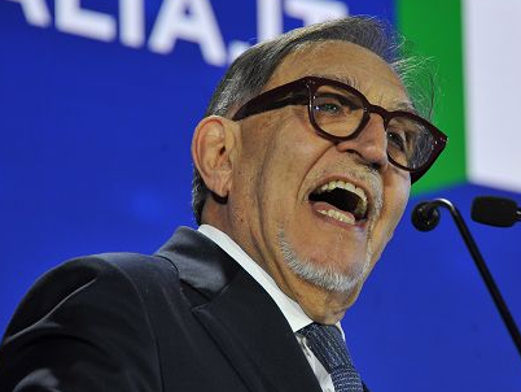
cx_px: 325
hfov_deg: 7.7
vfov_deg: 5.8
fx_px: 3870
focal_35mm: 257
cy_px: 182
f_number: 5.6
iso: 1600
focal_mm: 210
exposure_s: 1/160
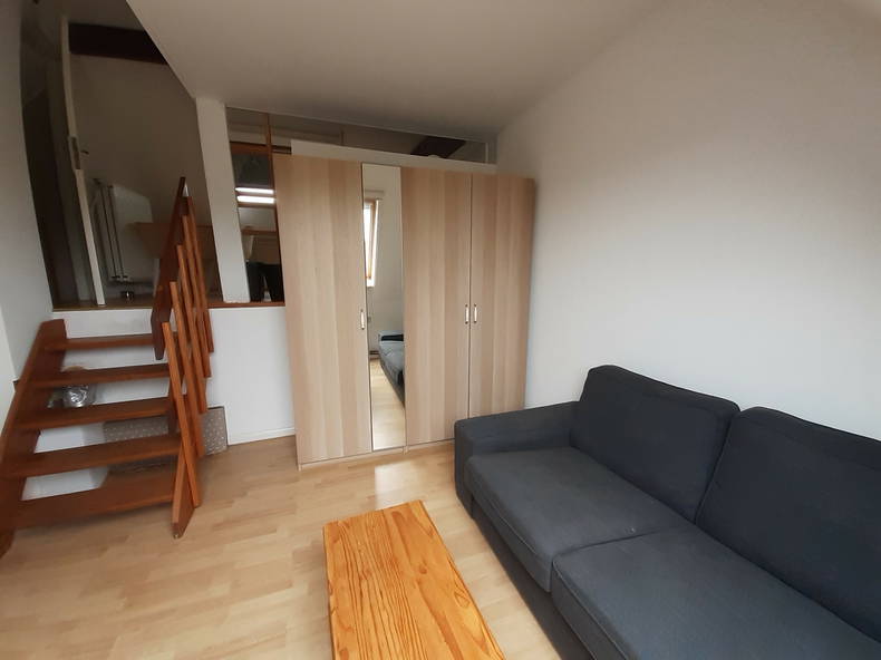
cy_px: 330
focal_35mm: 13
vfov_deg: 89.9
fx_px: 331
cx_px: 440
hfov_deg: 106.2
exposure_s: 1/50
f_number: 2.2
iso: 64
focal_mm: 1.13
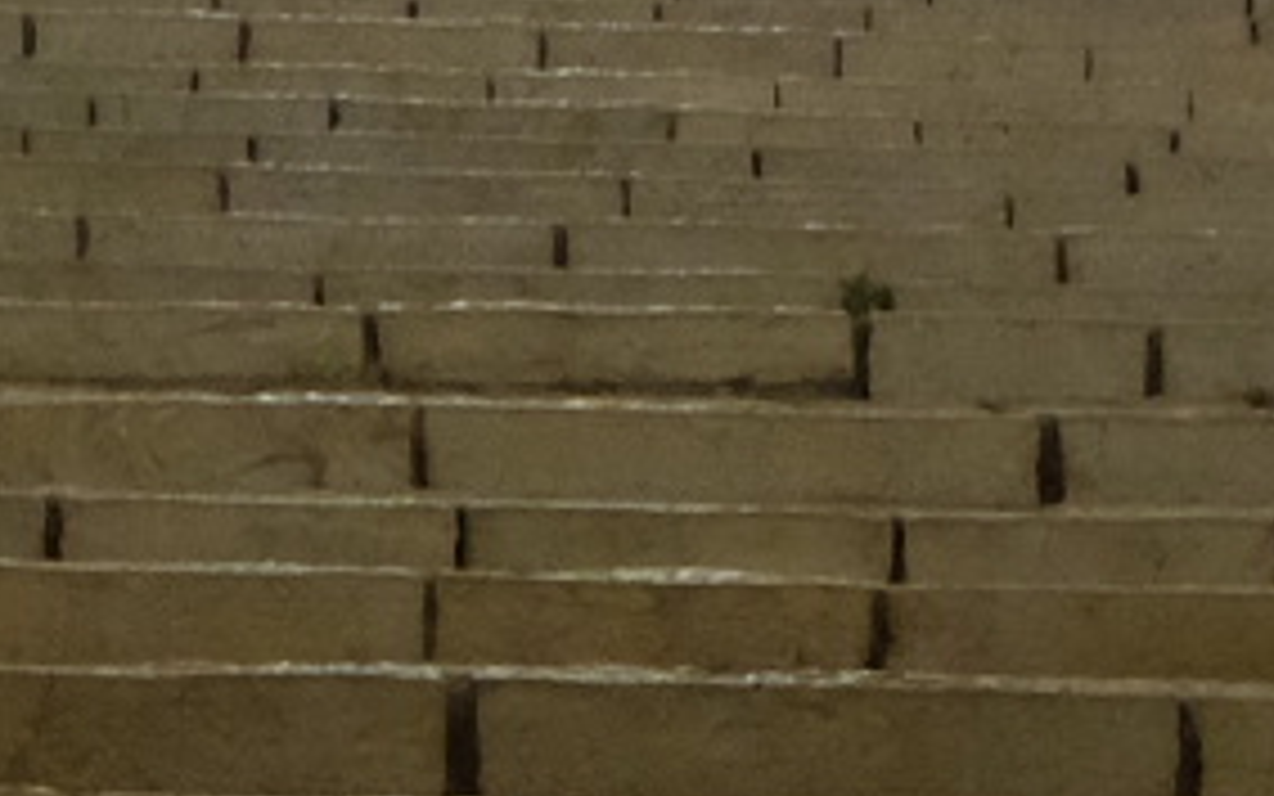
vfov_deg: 3.8
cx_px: 630
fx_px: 11981
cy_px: 157
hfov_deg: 6.1
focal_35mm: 345
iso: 3200
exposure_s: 1/15
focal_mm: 35.8
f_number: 9
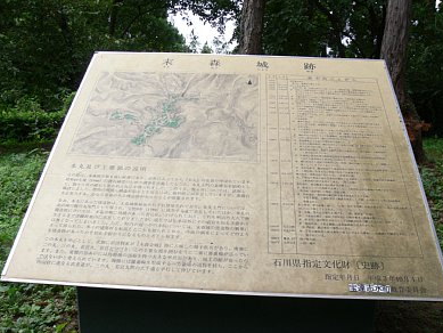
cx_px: 227
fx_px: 461
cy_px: 170
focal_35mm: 36
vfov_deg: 39.7
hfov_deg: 51.3
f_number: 5.6
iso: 80
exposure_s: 1/100
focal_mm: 7.4
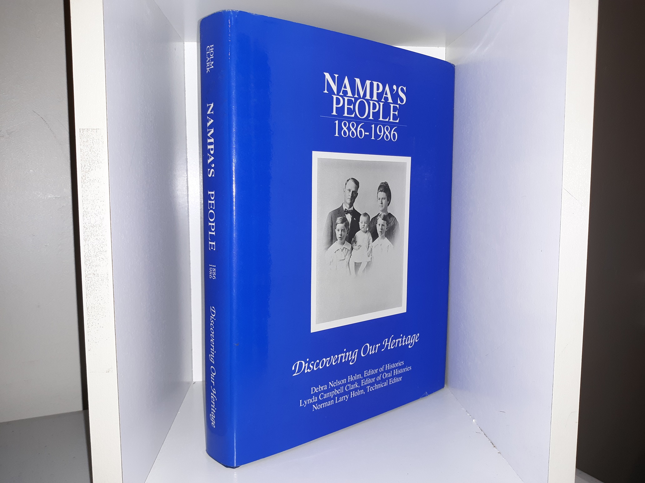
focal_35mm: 28
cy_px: 242
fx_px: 522
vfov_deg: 49.7
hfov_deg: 63.4
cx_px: 322
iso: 40
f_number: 1.7
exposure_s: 1/50
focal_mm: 3.7
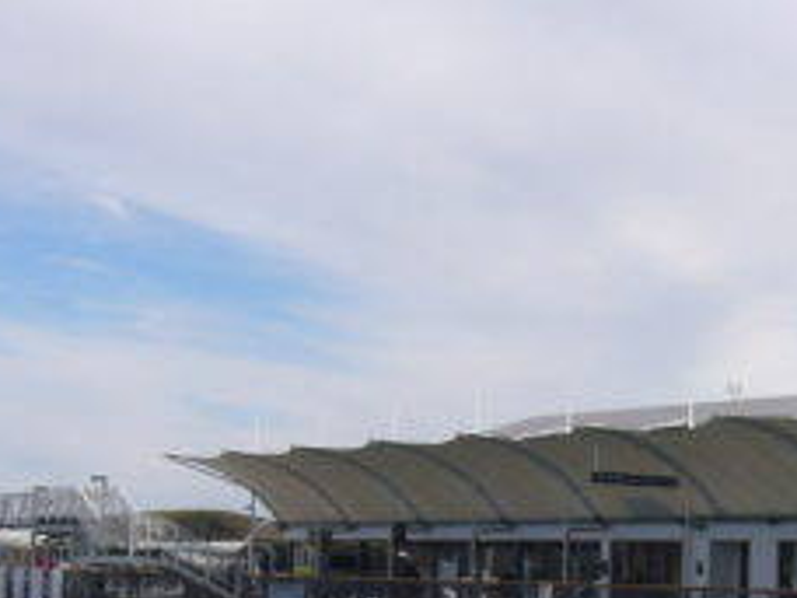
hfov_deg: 19.2
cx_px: 769
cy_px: 598
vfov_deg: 14.6
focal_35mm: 100
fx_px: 2302
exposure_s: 1/400
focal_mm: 5.8
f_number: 5.6
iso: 80
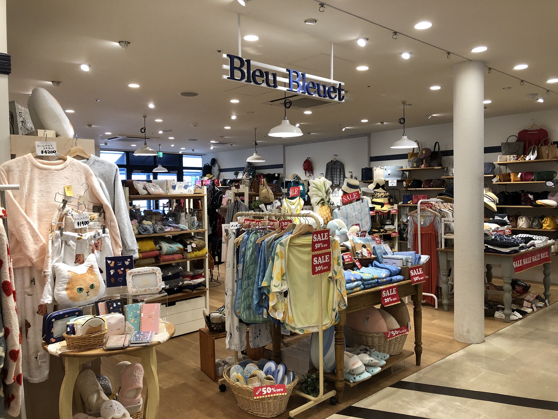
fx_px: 451
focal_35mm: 28
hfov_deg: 63.4
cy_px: 210
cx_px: 279
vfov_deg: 49.7
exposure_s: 1/33
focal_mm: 3.99
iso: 32
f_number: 1.8
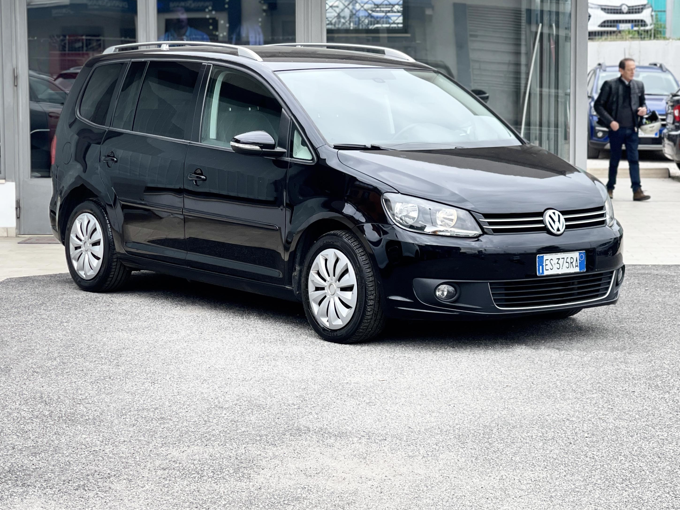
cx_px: 338
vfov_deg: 16.6
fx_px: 1749
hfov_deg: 22.0
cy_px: 214
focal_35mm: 89
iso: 32
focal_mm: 7.5
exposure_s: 1/428
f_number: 2.2
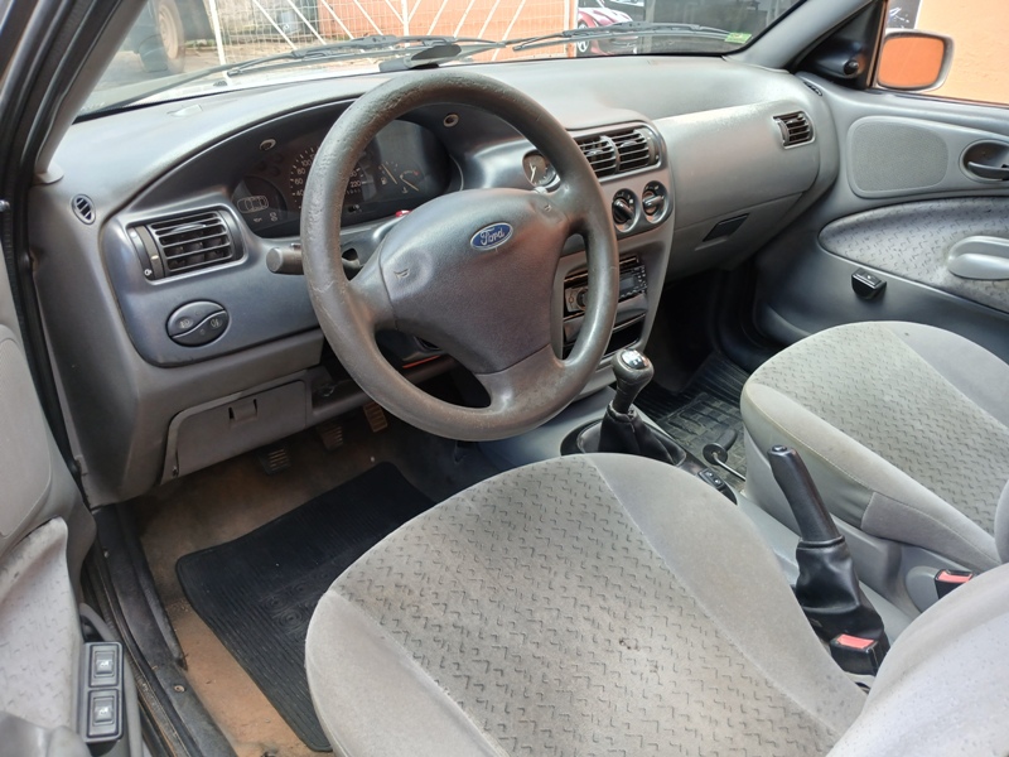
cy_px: 378
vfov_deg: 53.1
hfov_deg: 67.3
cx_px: 504
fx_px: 758
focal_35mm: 26
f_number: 1.8
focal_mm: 3.98
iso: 40
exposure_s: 1/50
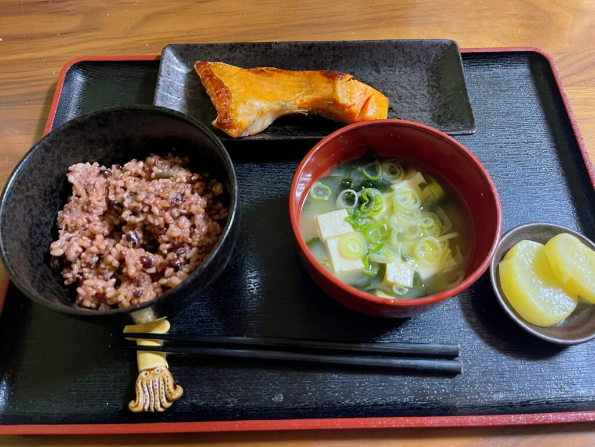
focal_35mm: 25
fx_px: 430
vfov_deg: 54.9
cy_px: 224
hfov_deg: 69.4
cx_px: 298
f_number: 1.6
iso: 500
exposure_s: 1/43
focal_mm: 5.1
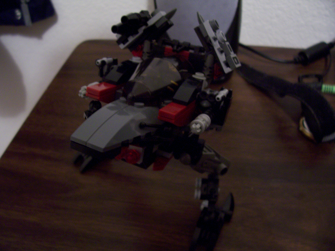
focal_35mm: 34
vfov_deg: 41.8
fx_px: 329
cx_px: 168
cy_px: 126
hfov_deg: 54.0
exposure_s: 1/8
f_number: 2.7
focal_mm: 5.6
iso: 160
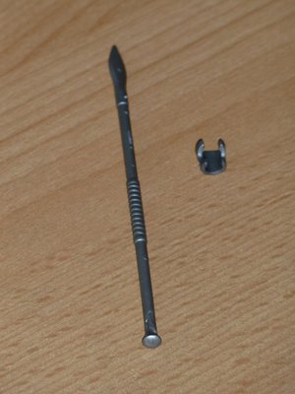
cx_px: 148
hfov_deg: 3.9
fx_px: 4306
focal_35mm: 379
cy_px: 197
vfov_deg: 5.2
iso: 125
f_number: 4.9
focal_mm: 49.2
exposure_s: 1/60
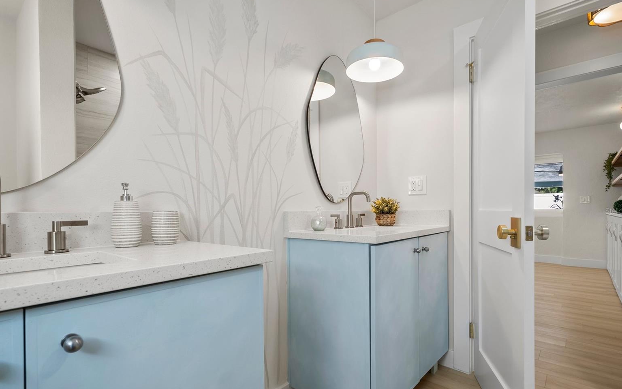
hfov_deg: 94.4
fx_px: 288
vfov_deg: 67.9
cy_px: 211
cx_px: 317
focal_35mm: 17
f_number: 9
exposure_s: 1/5
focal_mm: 16
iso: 250
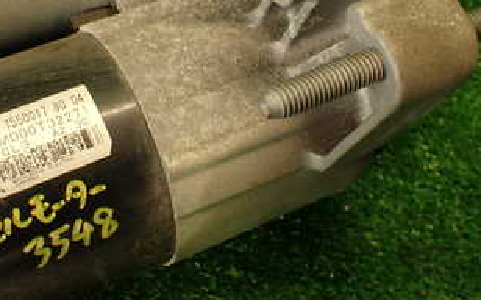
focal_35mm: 62
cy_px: 78
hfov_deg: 32.8
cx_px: 176
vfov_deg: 20.8
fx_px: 812
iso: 200
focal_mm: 5.4
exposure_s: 1/40
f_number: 2.3
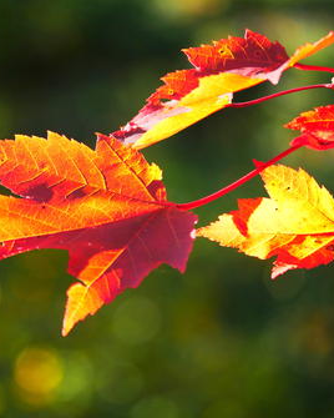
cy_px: 210
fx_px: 3237
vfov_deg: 7.4
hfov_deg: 5.9
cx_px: 90
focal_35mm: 262
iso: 250
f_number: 4
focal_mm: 100
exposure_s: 1/250
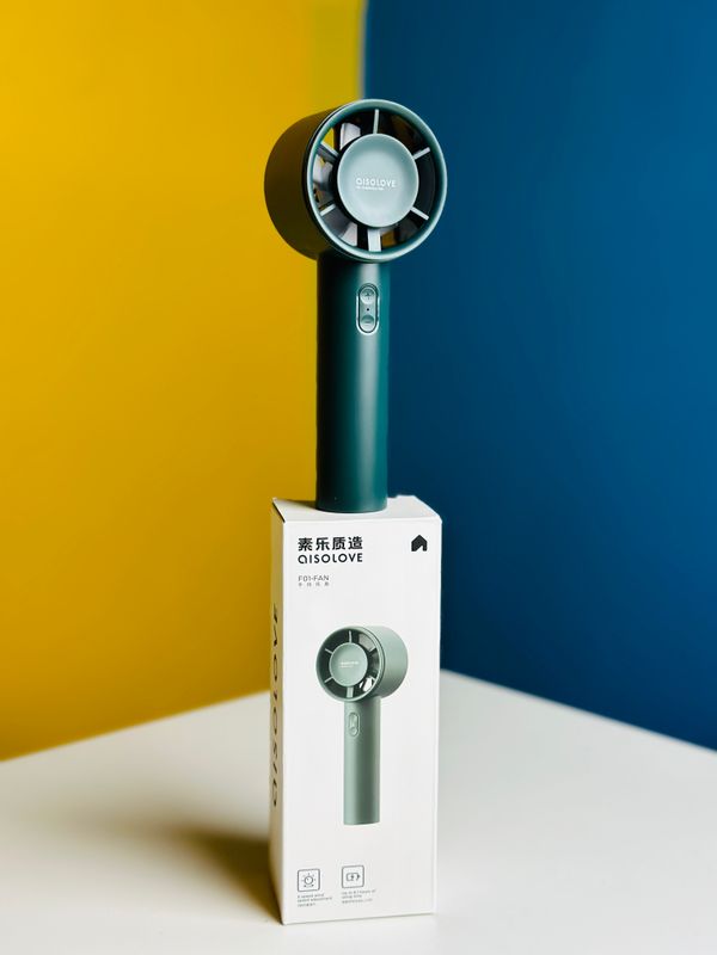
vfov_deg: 39.7
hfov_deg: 30.3
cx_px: 358
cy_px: 478
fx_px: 1326
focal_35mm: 48
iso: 160
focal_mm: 6.86
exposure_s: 1/100
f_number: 1.78
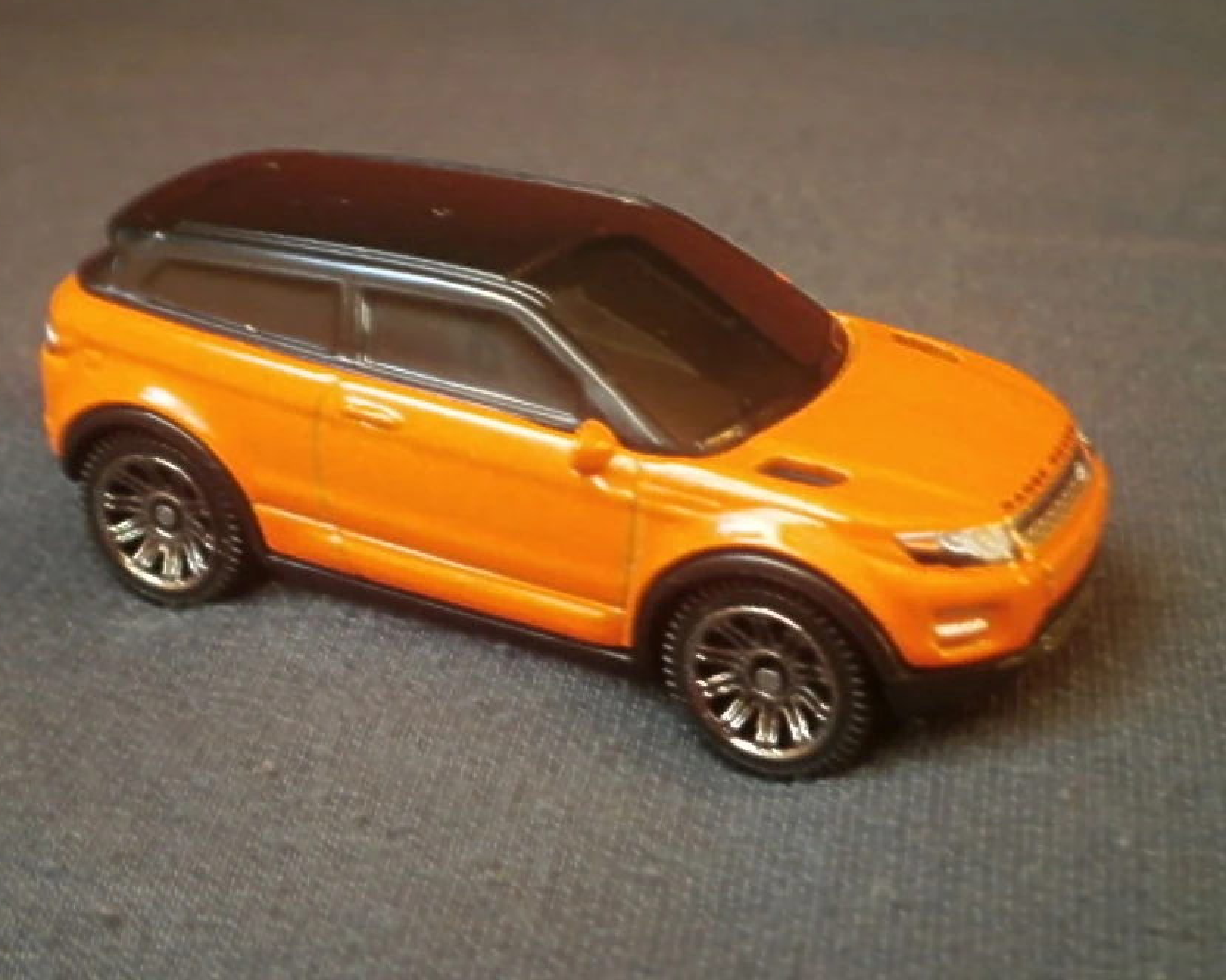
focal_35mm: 50
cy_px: 480
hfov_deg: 37.3
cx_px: 575
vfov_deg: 30.2
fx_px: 1814
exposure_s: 1/6
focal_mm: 8.3
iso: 400
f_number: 3.4
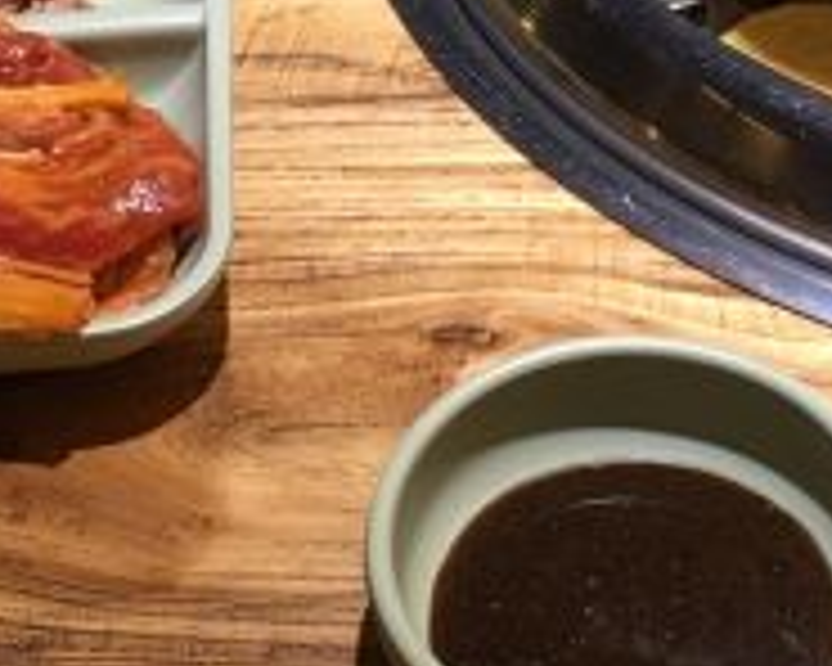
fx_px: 2635
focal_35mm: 107
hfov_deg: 17.9
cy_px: -47
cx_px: 405
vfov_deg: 14.1
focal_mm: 4.15
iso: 50
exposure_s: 1/17
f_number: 2.2
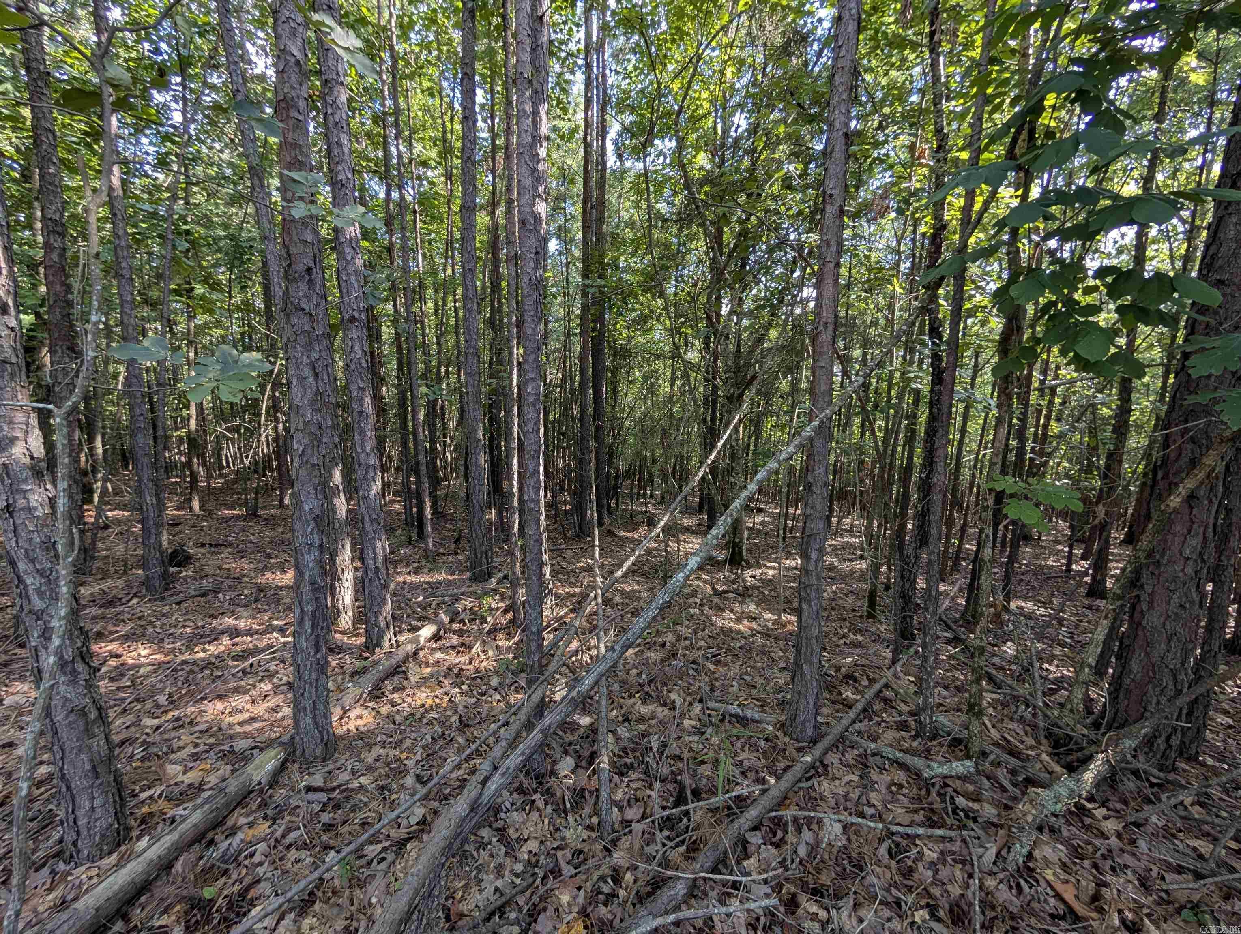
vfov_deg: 94.6
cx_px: 620
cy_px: 467
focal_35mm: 12
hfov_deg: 110.5
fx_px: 431
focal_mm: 2.02
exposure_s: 1/112
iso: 47
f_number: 1.7
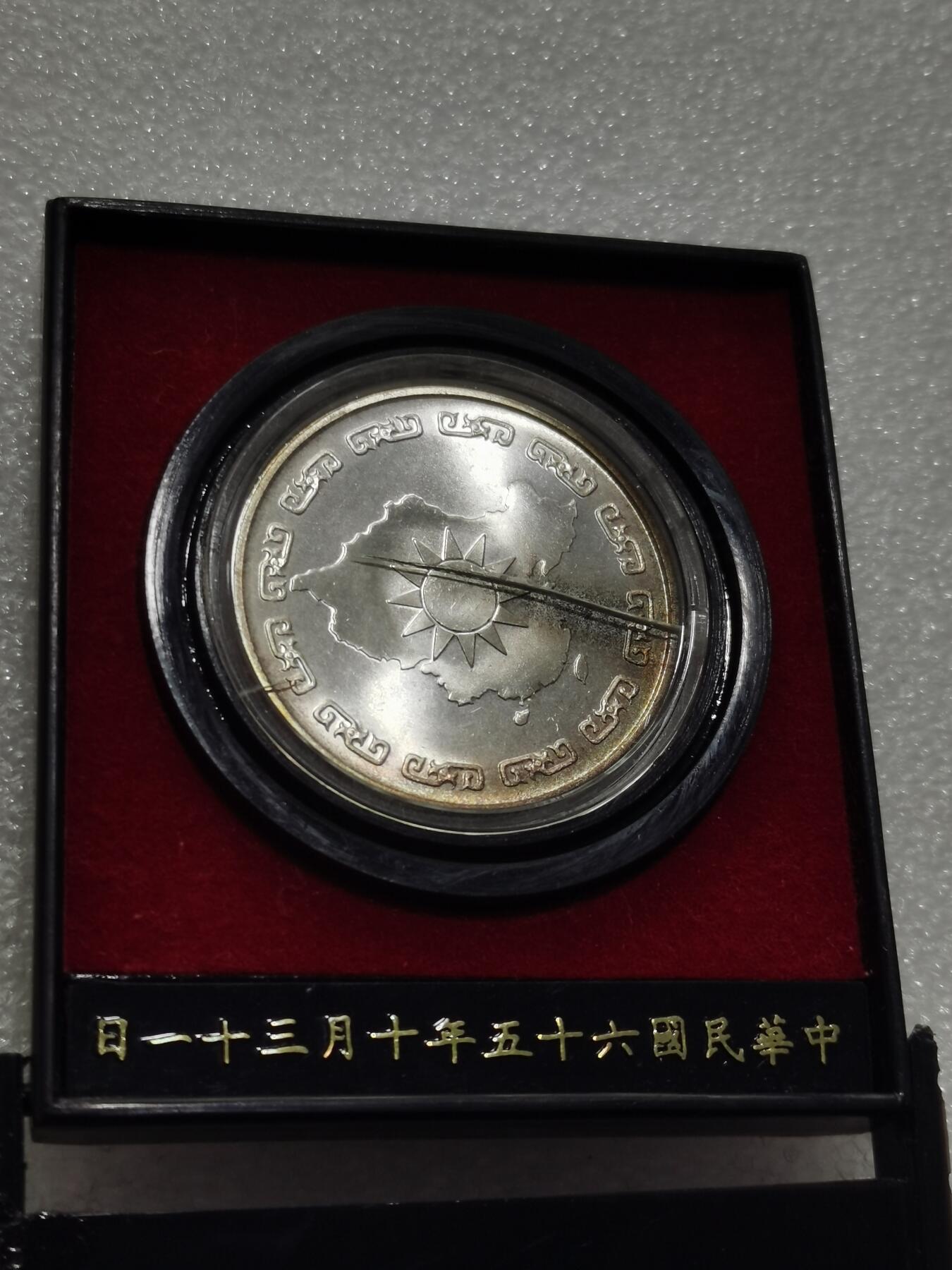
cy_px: 635
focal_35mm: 59
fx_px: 2163
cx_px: 476
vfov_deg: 32.7
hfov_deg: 24.8
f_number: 1.8
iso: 50
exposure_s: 1/245
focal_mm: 5.58
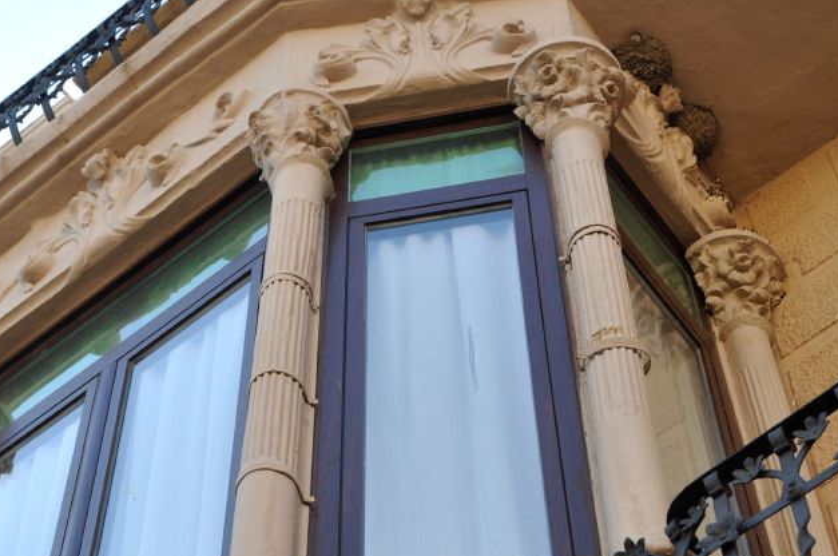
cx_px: 394
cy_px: 400
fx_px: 2278
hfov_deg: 20.8
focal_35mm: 98
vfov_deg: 13.9
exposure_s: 1/320
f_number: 9
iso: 500
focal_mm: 40
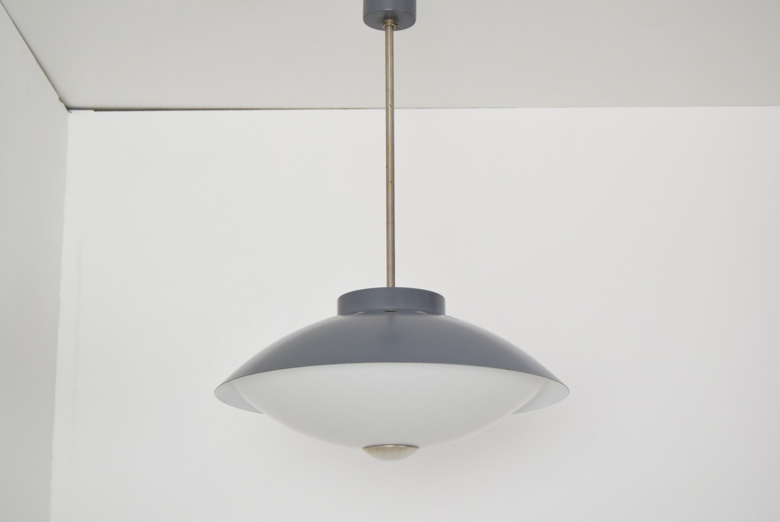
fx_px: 1561
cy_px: 261
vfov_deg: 19.0
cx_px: 390
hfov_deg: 28.1
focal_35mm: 72
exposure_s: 1/160
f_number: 6.3
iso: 1600
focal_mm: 48
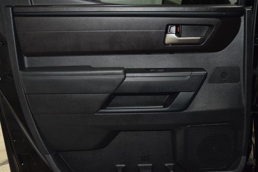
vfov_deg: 35.5
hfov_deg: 51.3
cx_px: 129
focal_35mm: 38
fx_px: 269
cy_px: 86
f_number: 3.8
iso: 2800
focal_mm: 25
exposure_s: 1/125
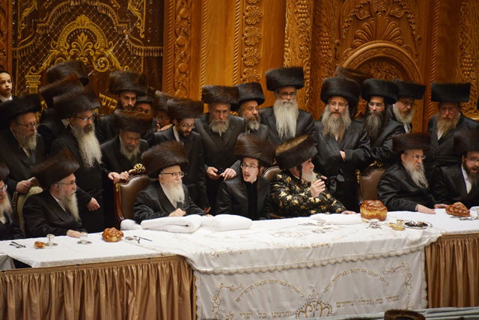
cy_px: 160
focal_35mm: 300
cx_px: 240
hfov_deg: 6.9
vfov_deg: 4.6
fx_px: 3992
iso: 2000
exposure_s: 1/125
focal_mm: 300
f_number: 5.6
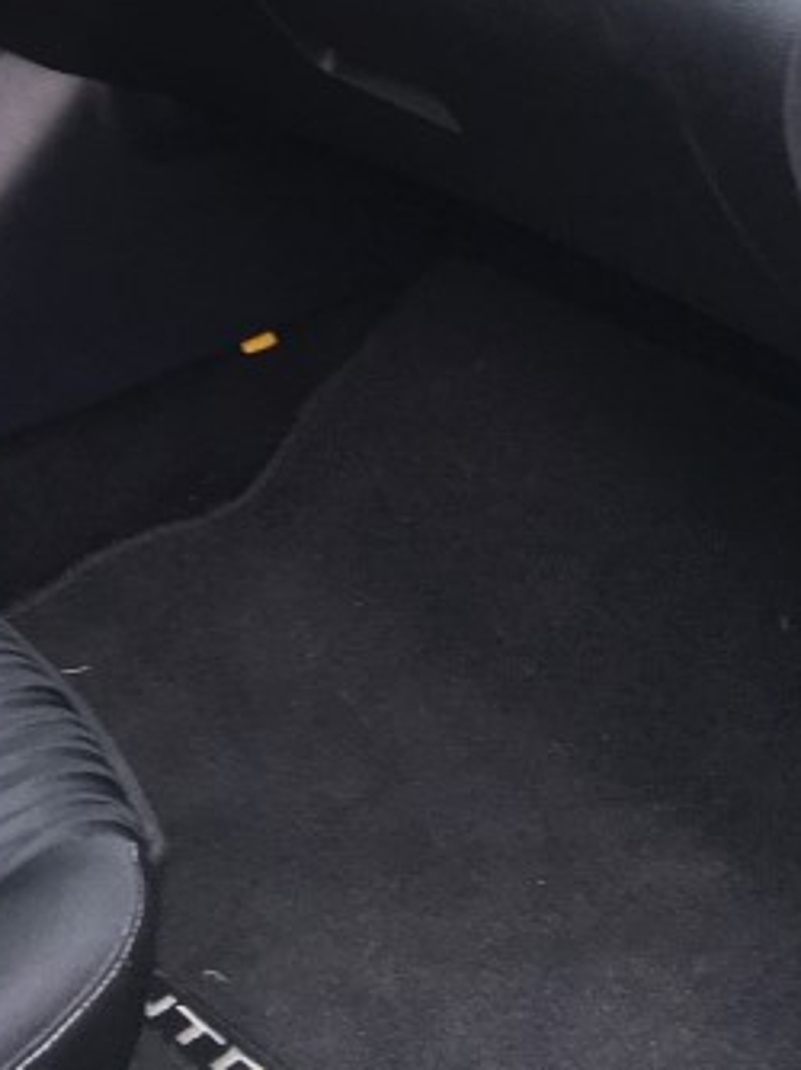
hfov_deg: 15.9
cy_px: -138
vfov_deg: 20.8
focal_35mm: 89
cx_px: -195
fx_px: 2749
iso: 40
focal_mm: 4.15
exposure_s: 1/120
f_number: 2.2
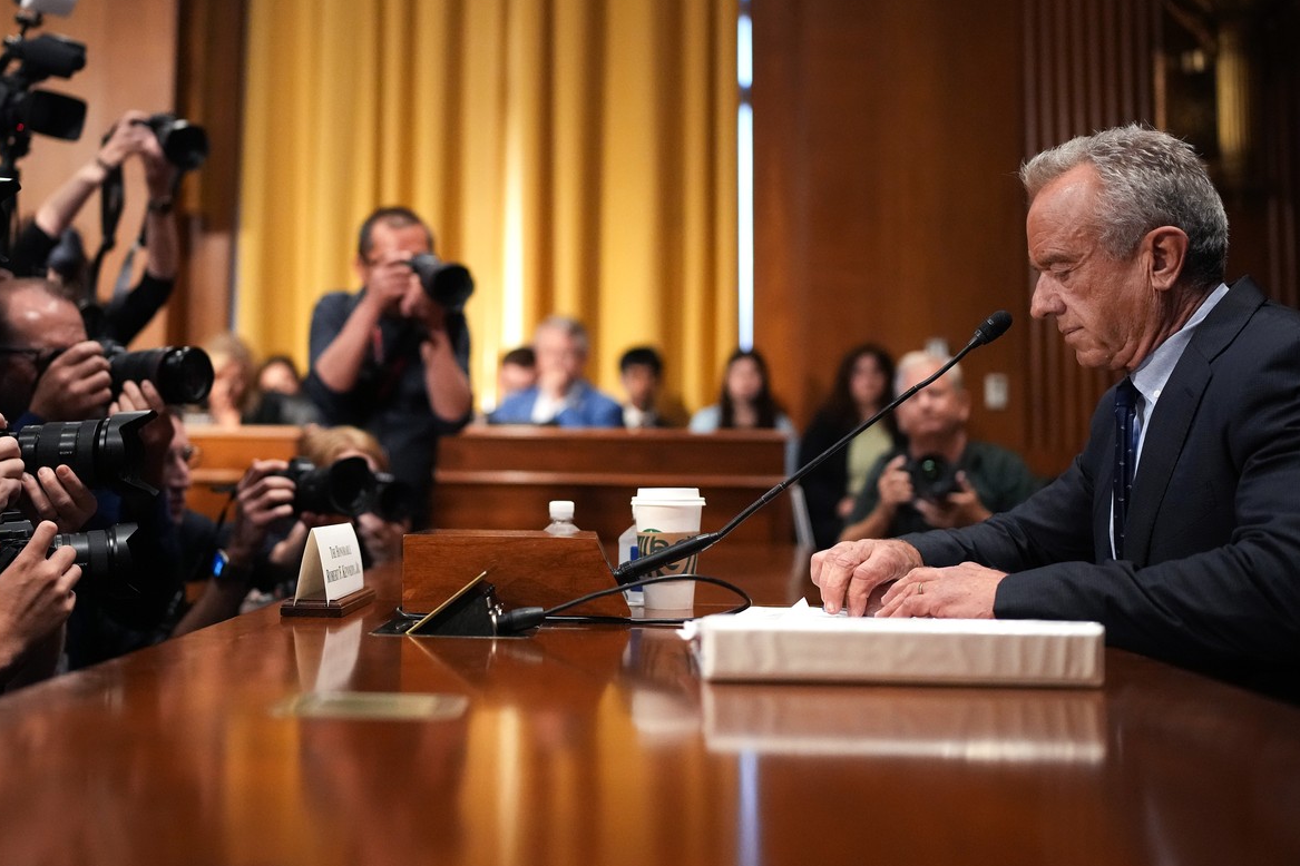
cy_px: 301
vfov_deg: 27.9
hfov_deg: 40.8
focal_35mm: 48
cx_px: 489
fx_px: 1733
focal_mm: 35
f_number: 1.4
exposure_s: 1/800
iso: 4000
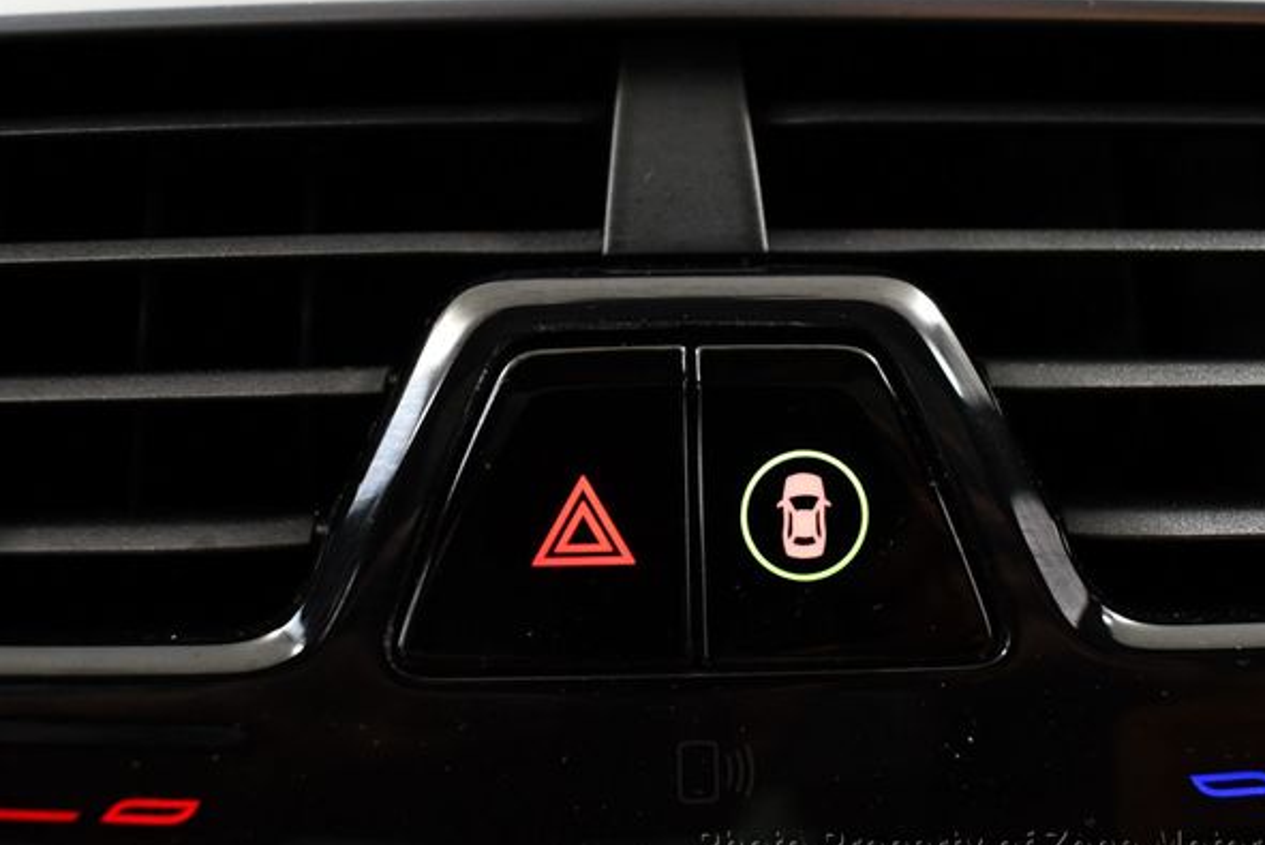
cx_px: 668
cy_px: 428
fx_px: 1371
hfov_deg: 49.5
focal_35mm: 39
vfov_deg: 34.3
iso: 2800
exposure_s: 1/125
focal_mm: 18
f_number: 3.5
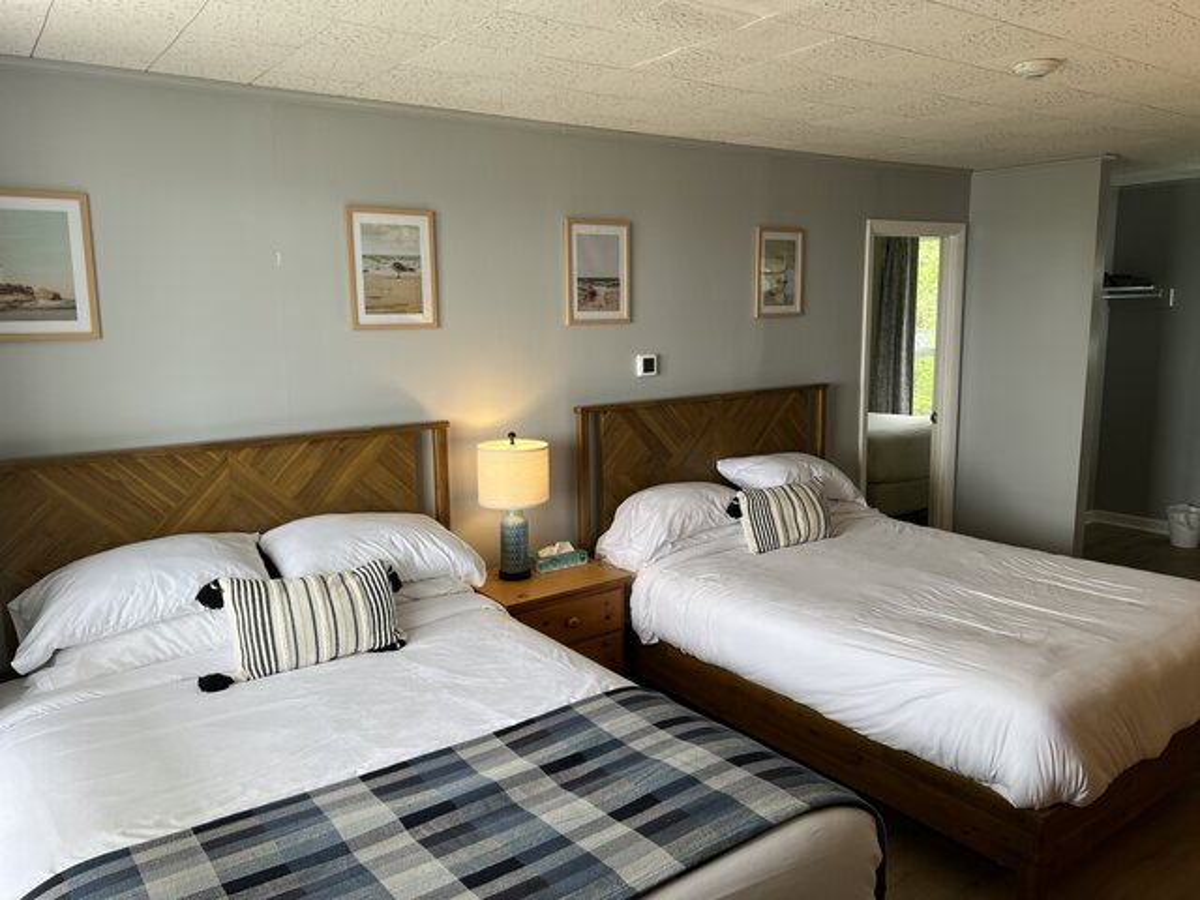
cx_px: 600
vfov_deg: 53.1
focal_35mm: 26
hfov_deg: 67.3
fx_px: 901
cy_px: 450
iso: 40
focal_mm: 5.7
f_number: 1.5
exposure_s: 1/120
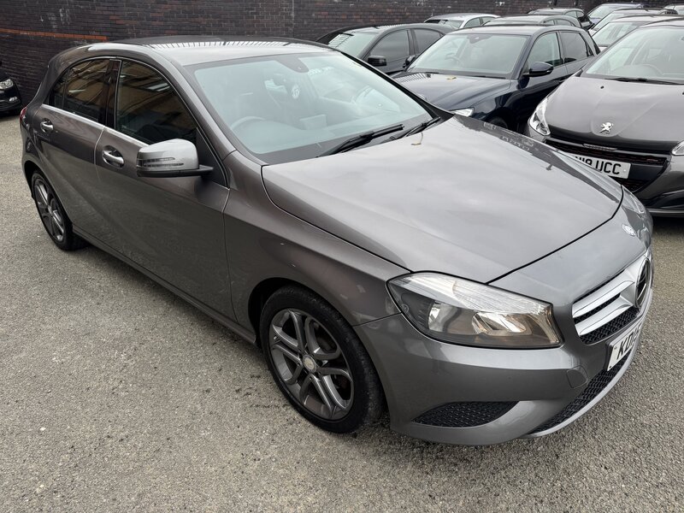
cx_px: 342
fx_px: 474
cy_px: 256
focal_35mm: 24
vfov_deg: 56.8
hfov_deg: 71.6
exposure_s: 1/572
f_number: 1.78
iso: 80
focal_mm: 6.76
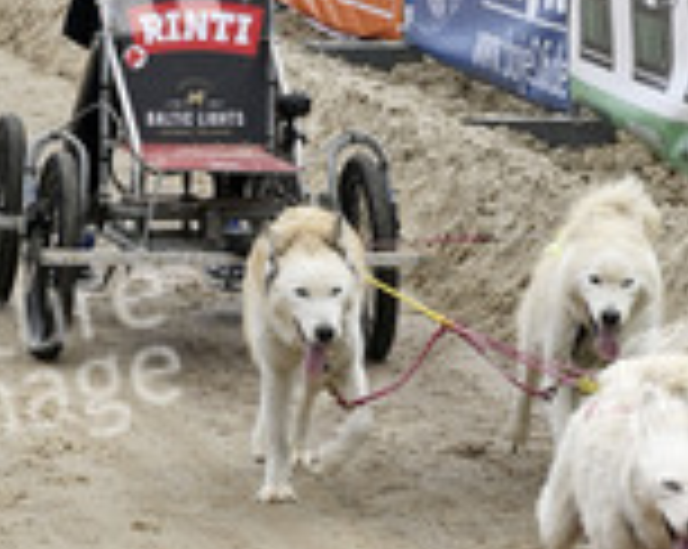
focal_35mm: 295
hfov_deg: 6.6
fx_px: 5999
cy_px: 153
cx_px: 441
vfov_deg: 5.2
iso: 1000
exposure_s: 1/250
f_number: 14
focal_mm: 120
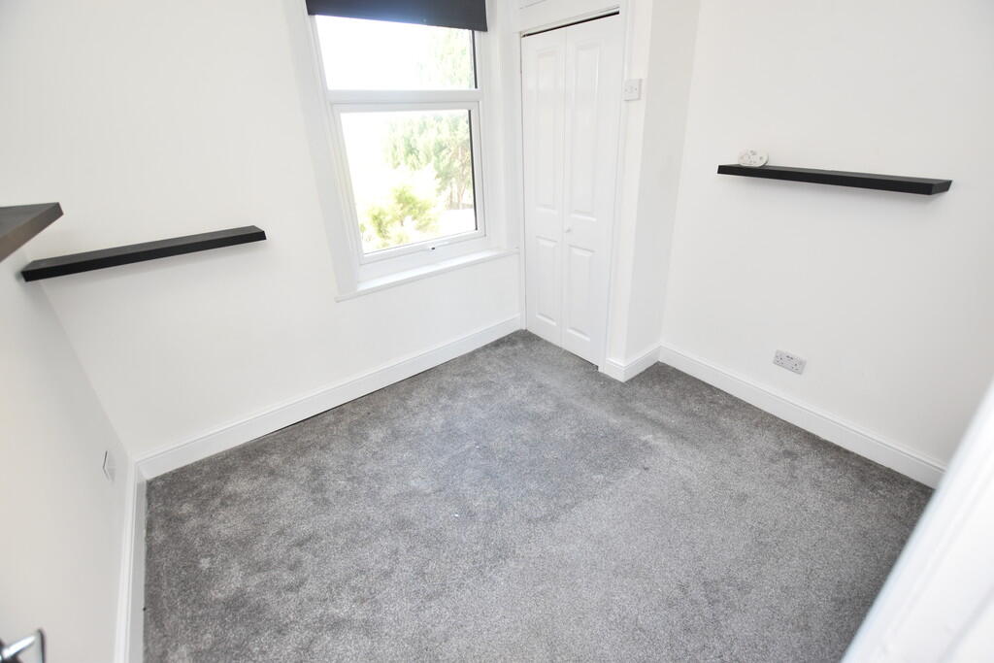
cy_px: 332
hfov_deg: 100.4
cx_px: 497
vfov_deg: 77.3
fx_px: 414
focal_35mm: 15
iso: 800
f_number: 4.5
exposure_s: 1/160
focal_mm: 10
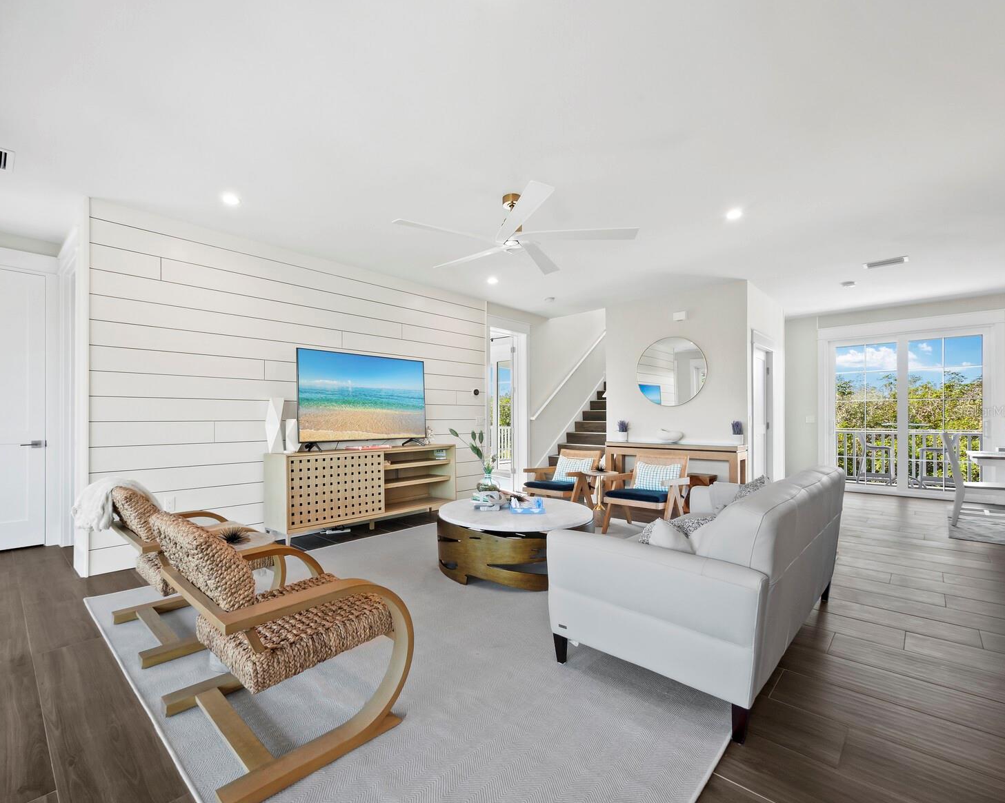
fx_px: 446
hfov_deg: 96.7
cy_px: 411
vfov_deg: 84.0
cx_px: 469
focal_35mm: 15
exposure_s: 1/2.5
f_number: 11
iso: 400
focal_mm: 7
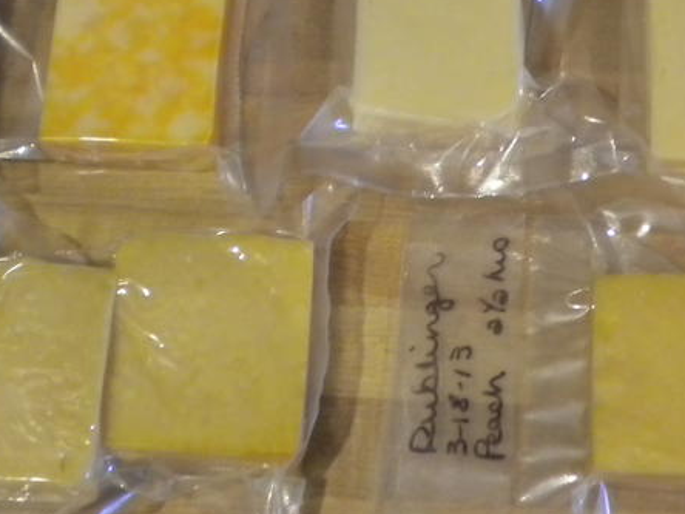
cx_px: 427
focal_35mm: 71
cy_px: 92
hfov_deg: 27.3
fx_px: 1405
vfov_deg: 20.5
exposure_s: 1/16.3
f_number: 3.1
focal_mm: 6.3
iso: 400
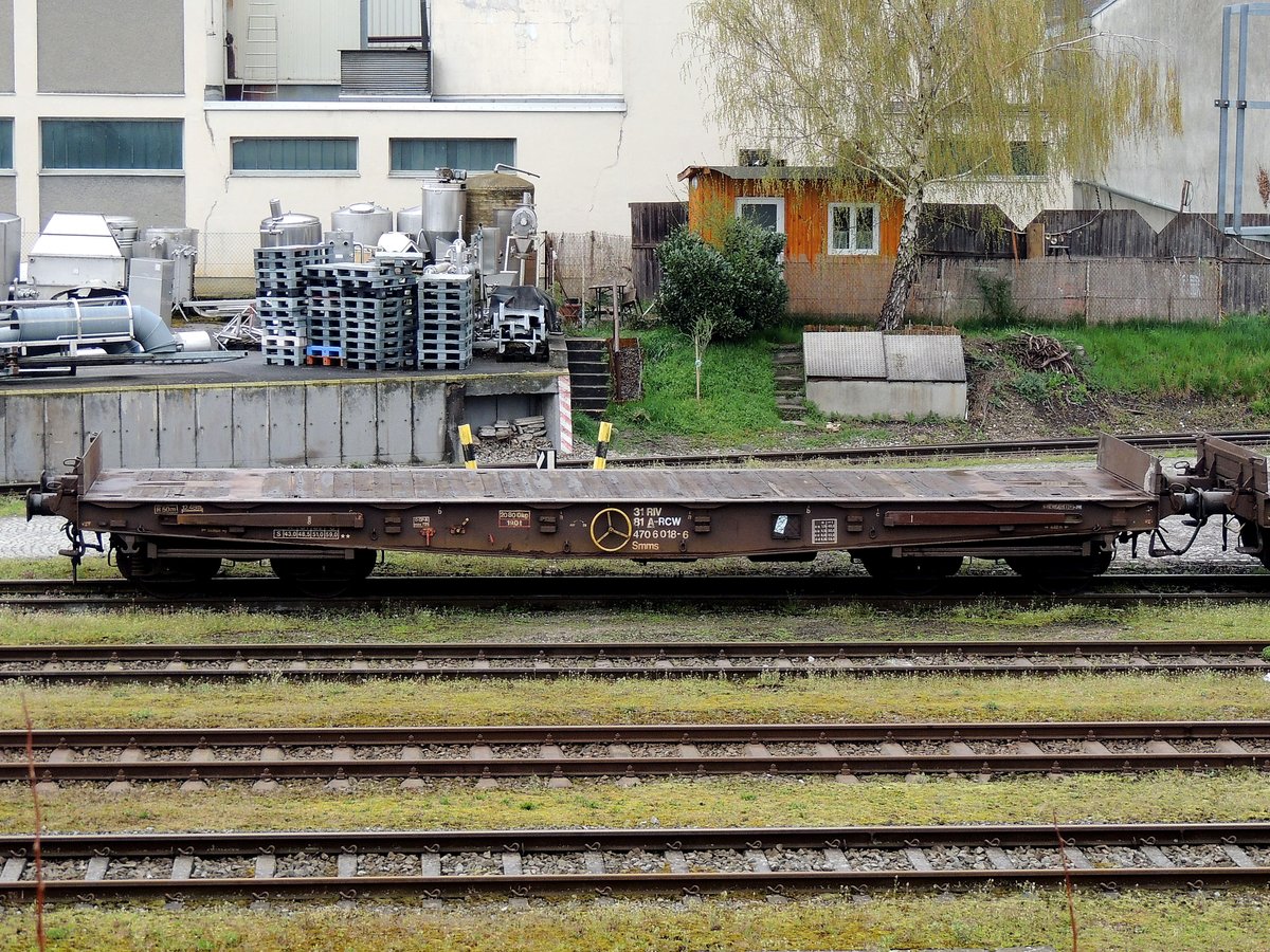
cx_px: 635
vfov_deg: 16.4
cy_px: 476
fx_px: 3302
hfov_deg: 21.8
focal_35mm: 90
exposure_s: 1/100
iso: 200
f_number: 4.1
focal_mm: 16
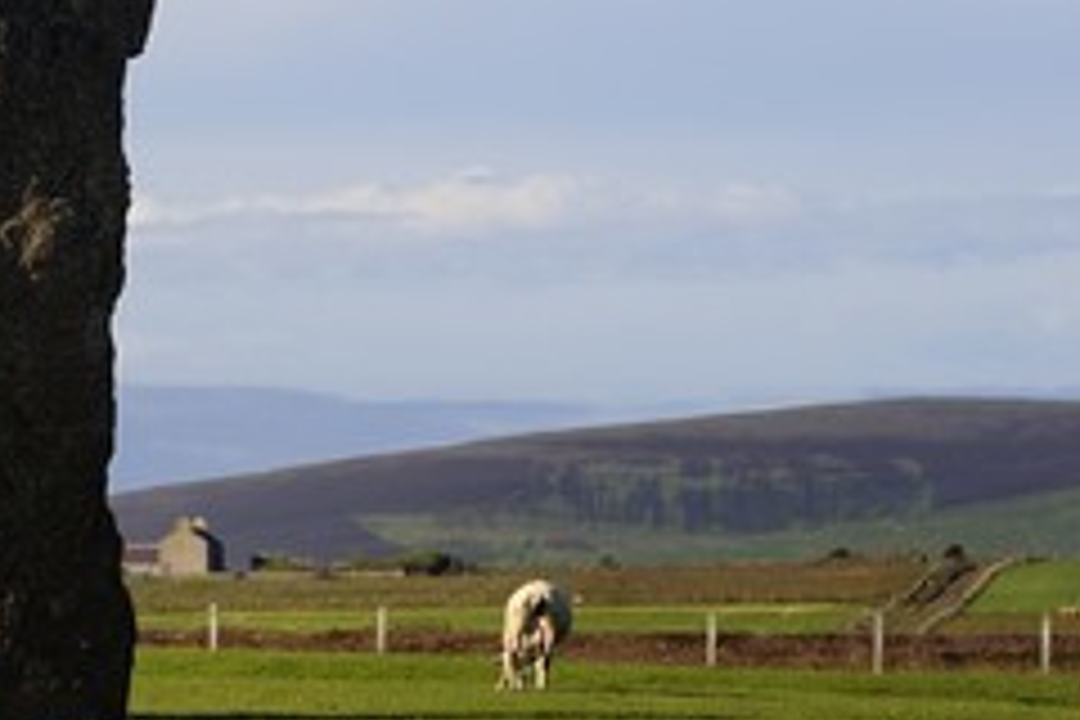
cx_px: 450
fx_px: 9179
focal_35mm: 306
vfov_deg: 4.5
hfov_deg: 6.7
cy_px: 297
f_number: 10
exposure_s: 1/800
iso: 400
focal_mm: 175
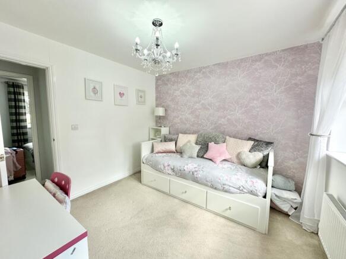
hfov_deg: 102.1
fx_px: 140
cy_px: 130
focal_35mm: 14
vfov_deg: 85.7
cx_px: 173
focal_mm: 2.22
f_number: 2.2
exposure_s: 1/100
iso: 64
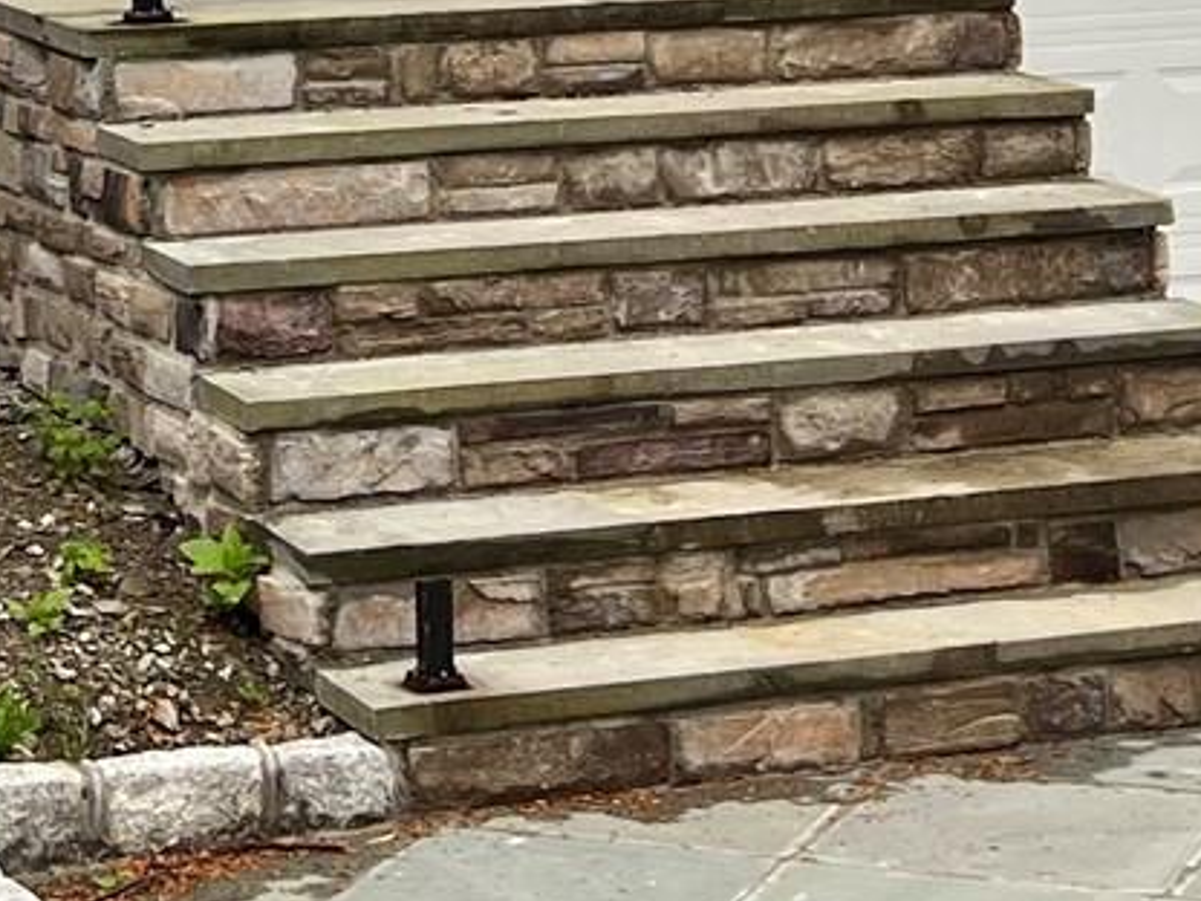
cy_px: -563
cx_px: 332
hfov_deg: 15.3
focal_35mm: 128
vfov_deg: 11.0
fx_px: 4441
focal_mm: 5.7
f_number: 1.5
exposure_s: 1/604
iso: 50
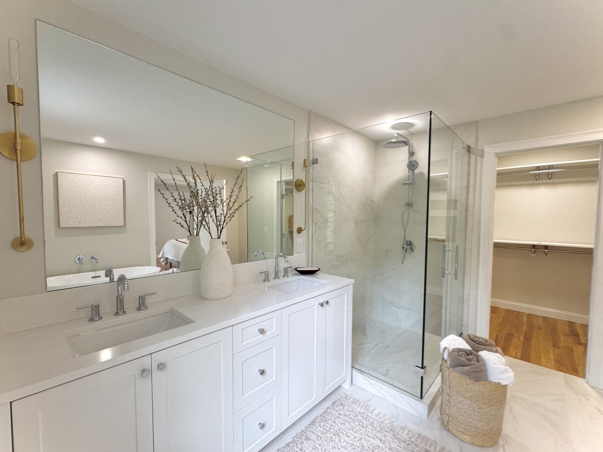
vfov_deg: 81.8
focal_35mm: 15
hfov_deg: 98.2
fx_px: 261
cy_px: 230
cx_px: 305
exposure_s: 1/120
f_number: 2.2
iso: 160
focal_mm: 2.22
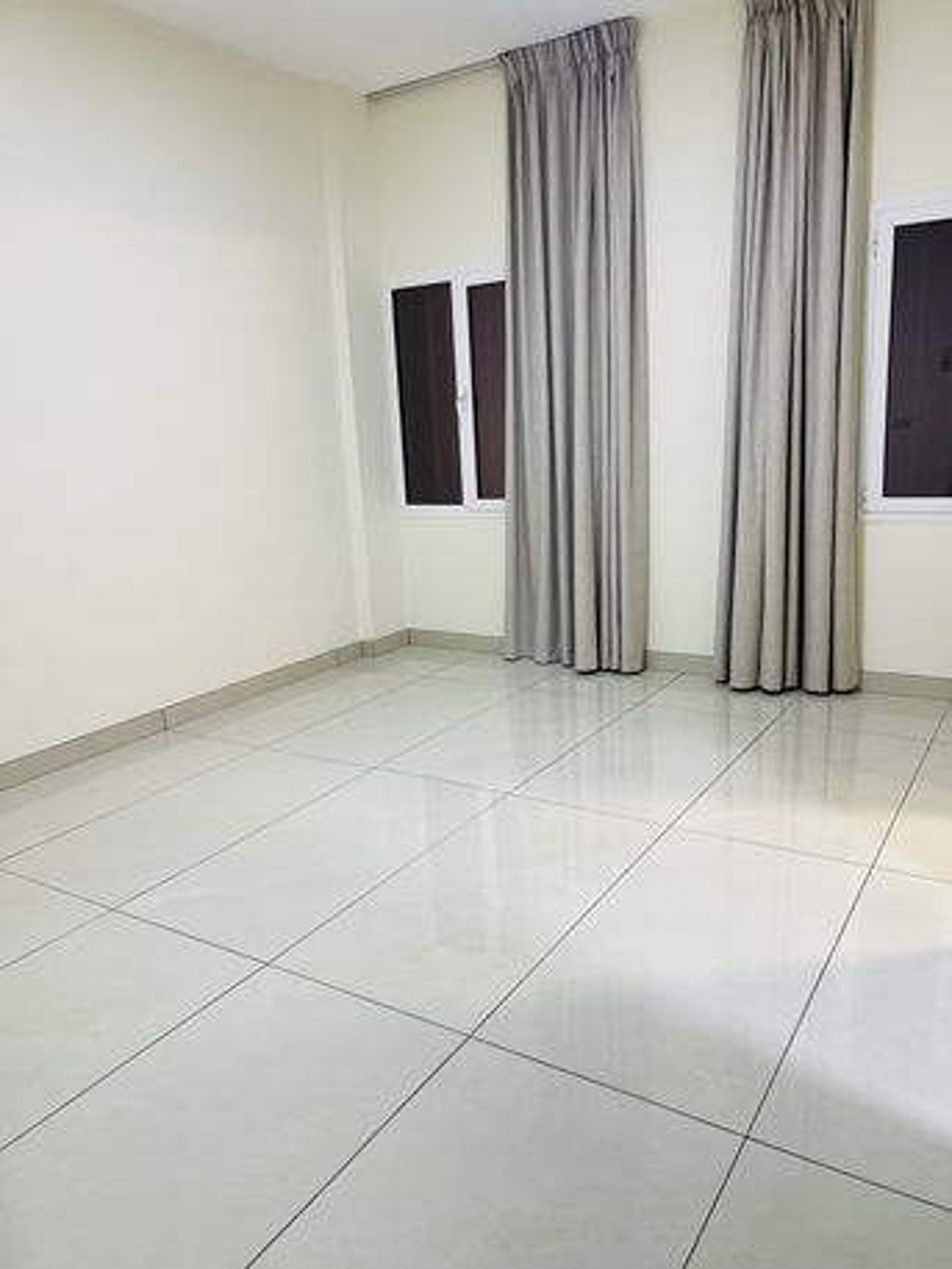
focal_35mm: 26
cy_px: 634
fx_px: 953
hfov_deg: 53.1
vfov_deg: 67.3
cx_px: 476
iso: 125
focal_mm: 5.7
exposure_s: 1/100
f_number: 1.5
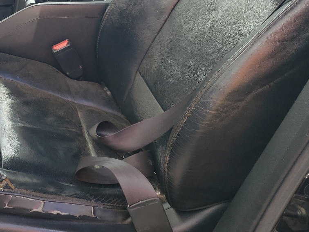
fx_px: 491
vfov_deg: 25.9
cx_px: -13
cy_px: 32
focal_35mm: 55
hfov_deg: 31.7
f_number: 1.5
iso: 50
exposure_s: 1/256
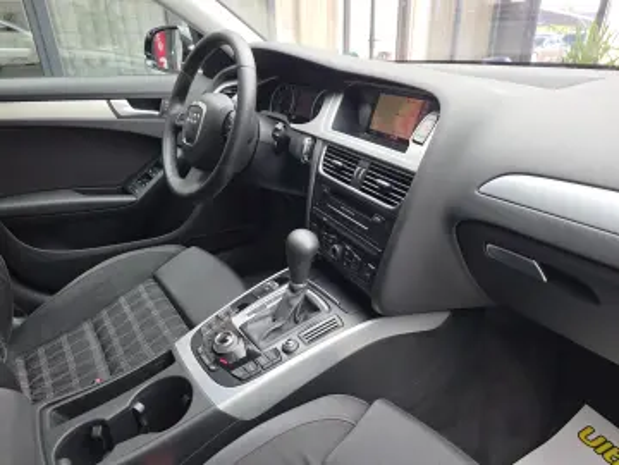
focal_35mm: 23
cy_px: 232
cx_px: 310
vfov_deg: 58.9
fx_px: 411
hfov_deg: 73.9
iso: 125
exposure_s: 1/100
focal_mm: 6.25
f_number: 1.7
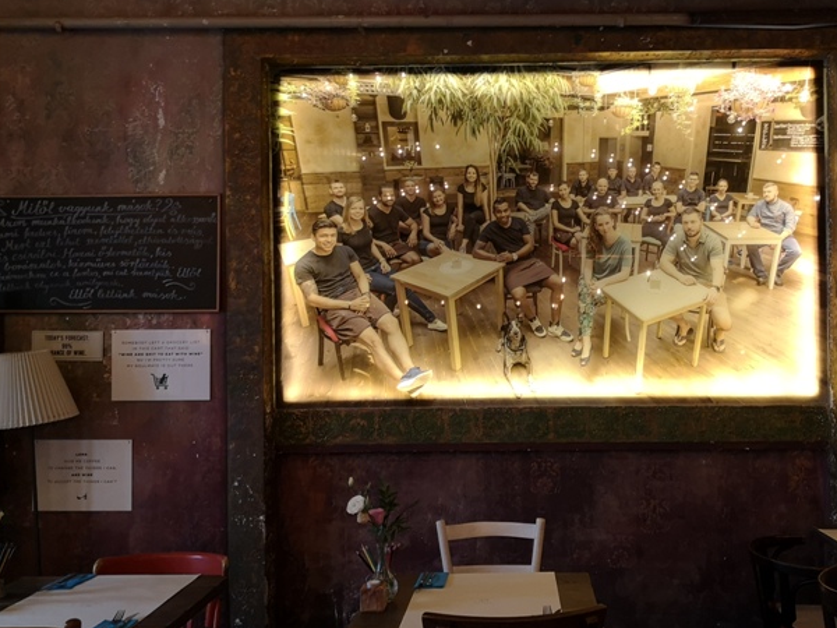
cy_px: 322
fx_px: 870
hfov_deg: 51.0
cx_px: 501
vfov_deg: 39.7
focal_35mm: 36
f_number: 1.8
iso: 500
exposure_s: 1/50
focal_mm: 3.95
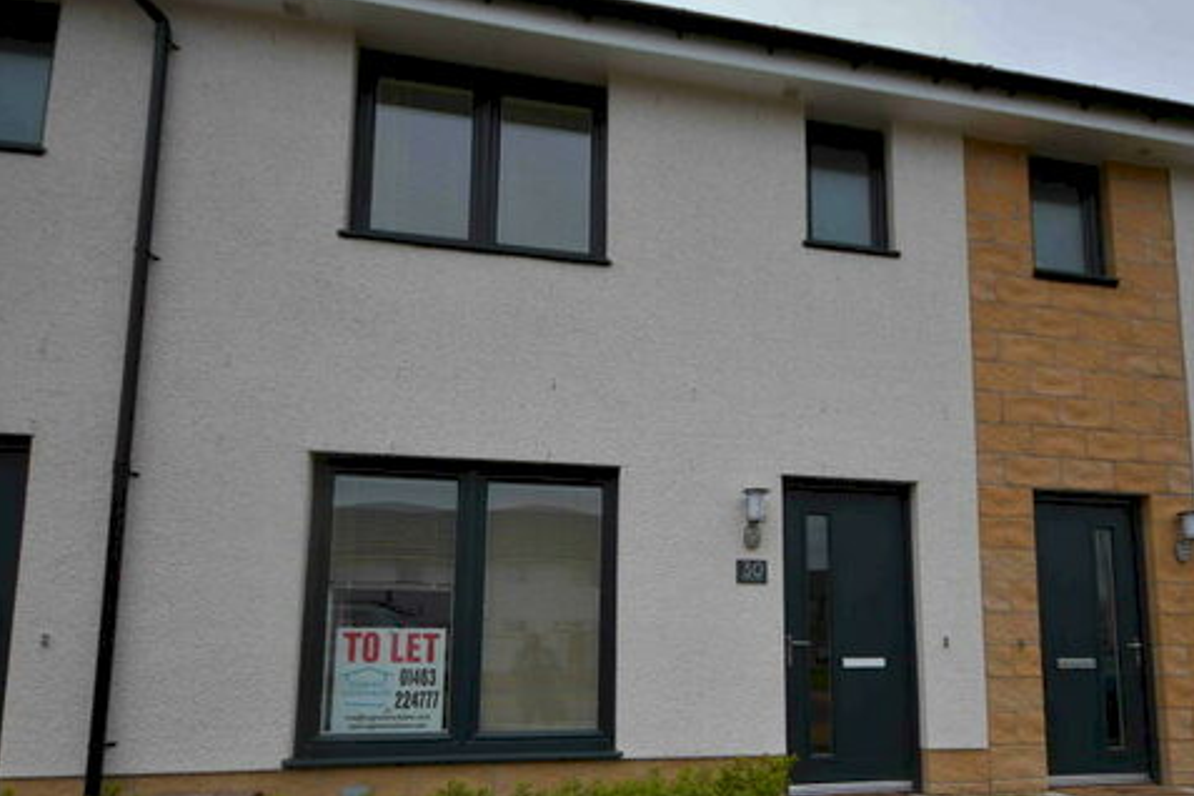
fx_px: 730
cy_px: 564
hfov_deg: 77.8
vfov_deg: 55.3
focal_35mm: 22
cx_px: 711
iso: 200
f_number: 4
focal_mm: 10
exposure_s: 1/800
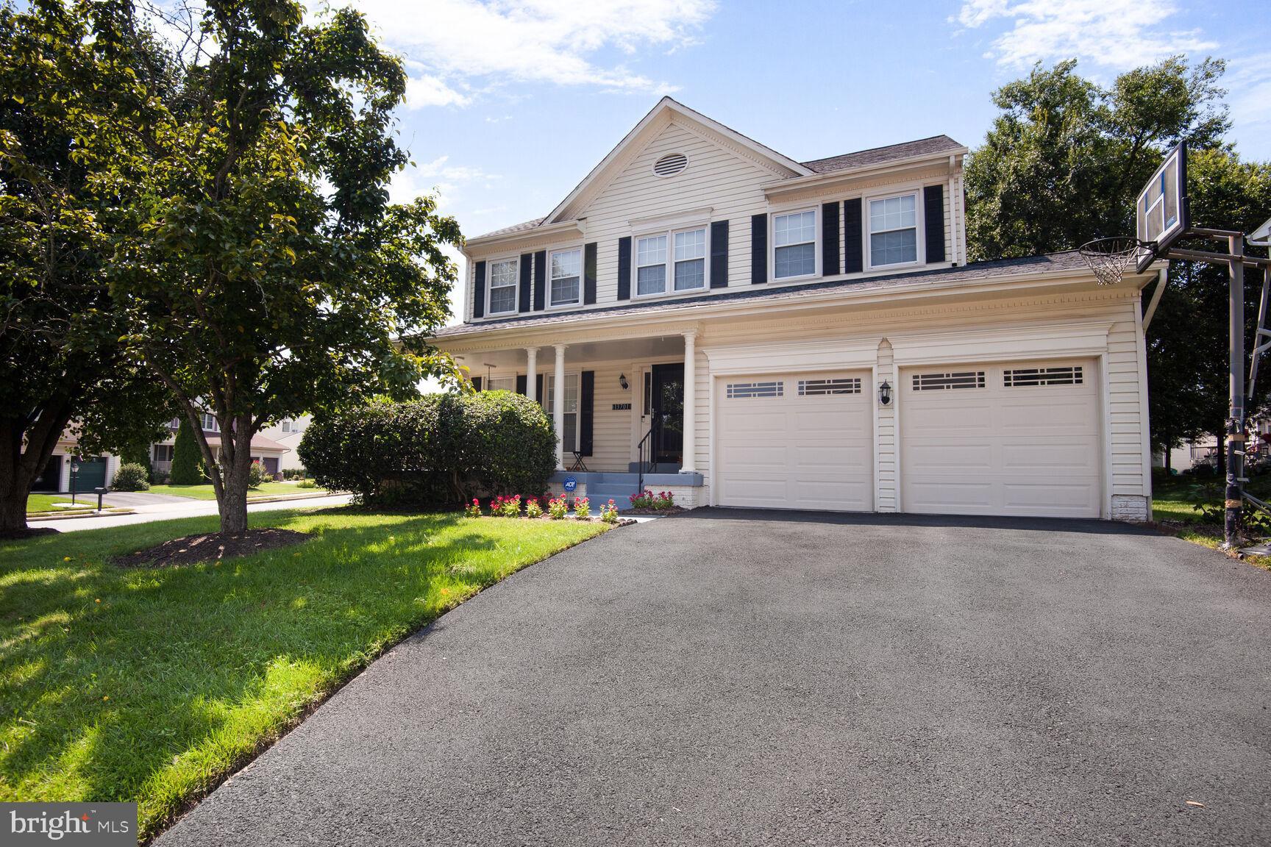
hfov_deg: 96.7
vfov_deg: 73.7
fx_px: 565
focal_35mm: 16
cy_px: 424
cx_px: 636
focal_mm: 16
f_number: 10
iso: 200
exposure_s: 1/400
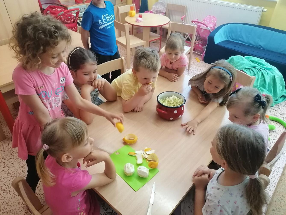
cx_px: 143
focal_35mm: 27
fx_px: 223
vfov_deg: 51.4
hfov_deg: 65.3
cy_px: 108
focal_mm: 4.75
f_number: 1.8
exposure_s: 1/100
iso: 320
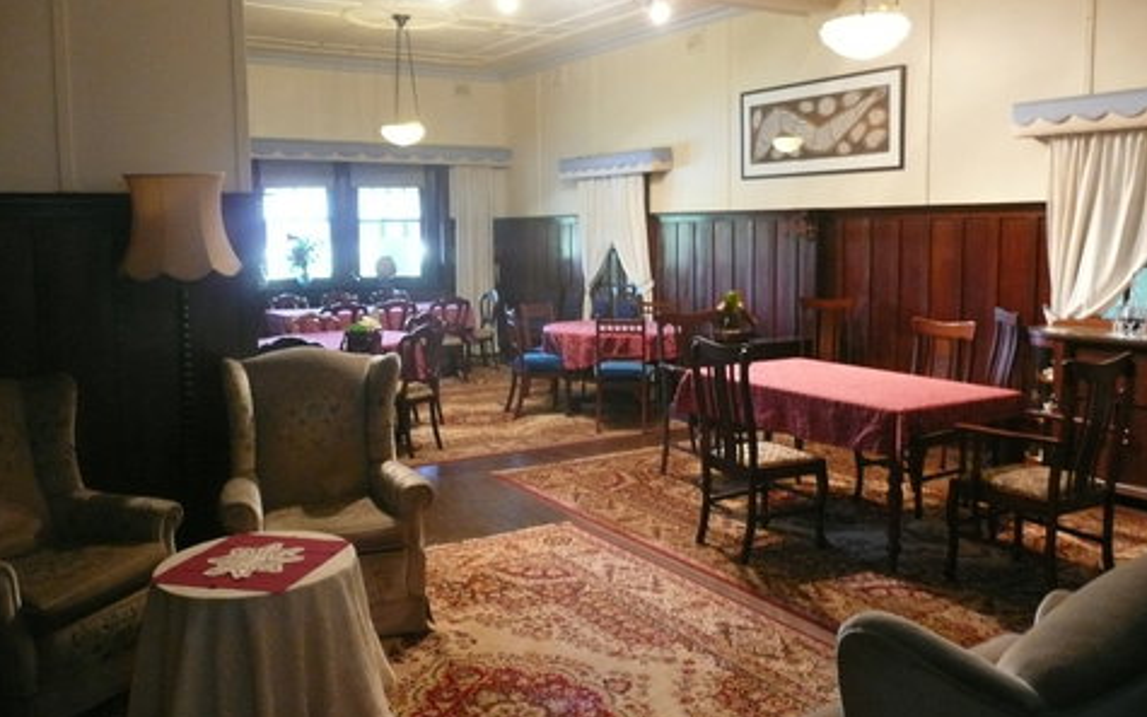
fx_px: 938
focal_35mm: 30
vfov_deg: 41.8
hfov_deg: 62.9
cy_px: 316
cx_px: 575
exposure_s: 1/8
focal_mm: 4.6
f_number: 3.3
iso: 400
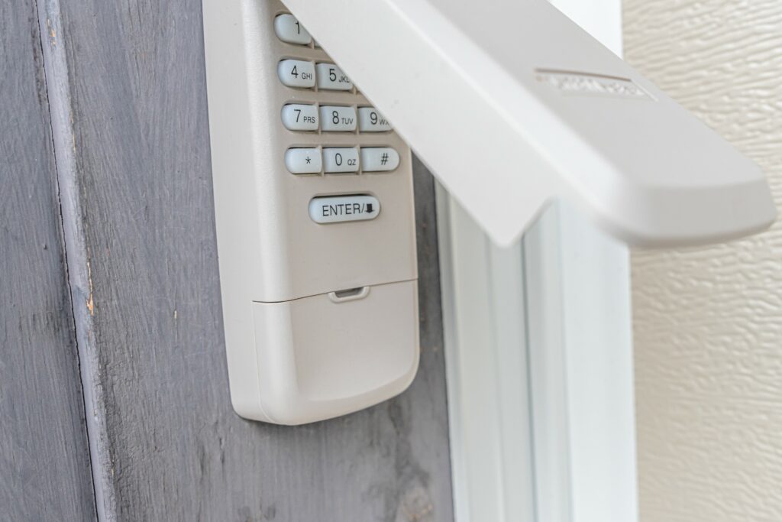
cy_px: 261
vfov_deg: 40.0
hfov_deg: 57.2
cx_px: 391
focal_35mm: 33
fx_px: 717
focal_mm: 22
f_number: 5
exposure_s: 1/50
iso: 320
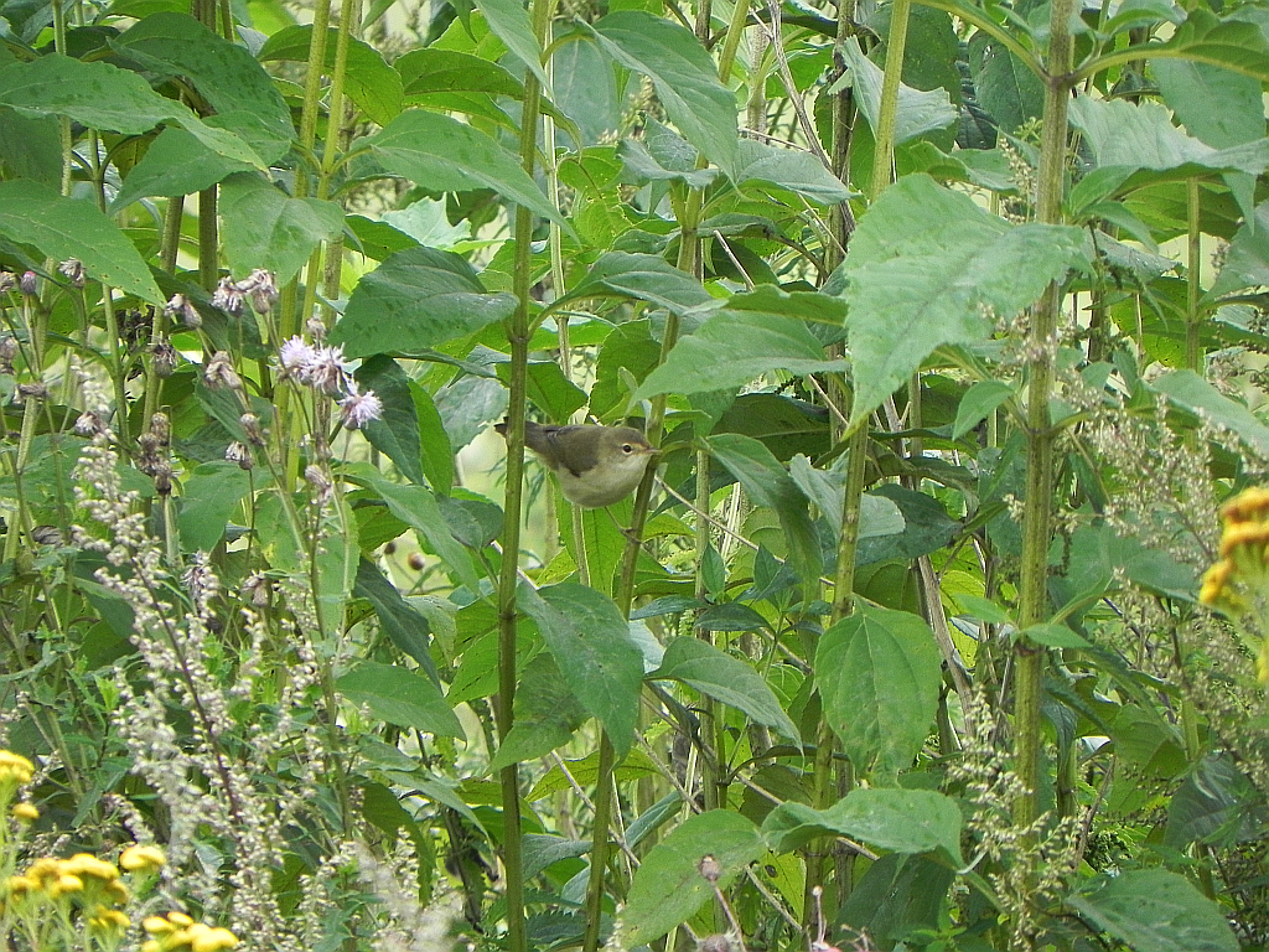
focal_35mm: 550
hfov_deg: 3.6
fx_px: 20163
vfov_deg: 2.7
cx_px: 634
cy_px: 476
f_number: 5
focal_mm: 97.8
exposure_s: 1/150
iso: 160
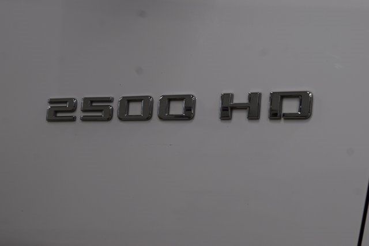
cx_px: 184
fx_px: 861
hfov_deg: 24.2
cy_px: 123
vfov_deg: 16.3
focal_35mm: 84
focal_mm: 56
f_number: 7.1
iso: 400
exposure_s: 1/30
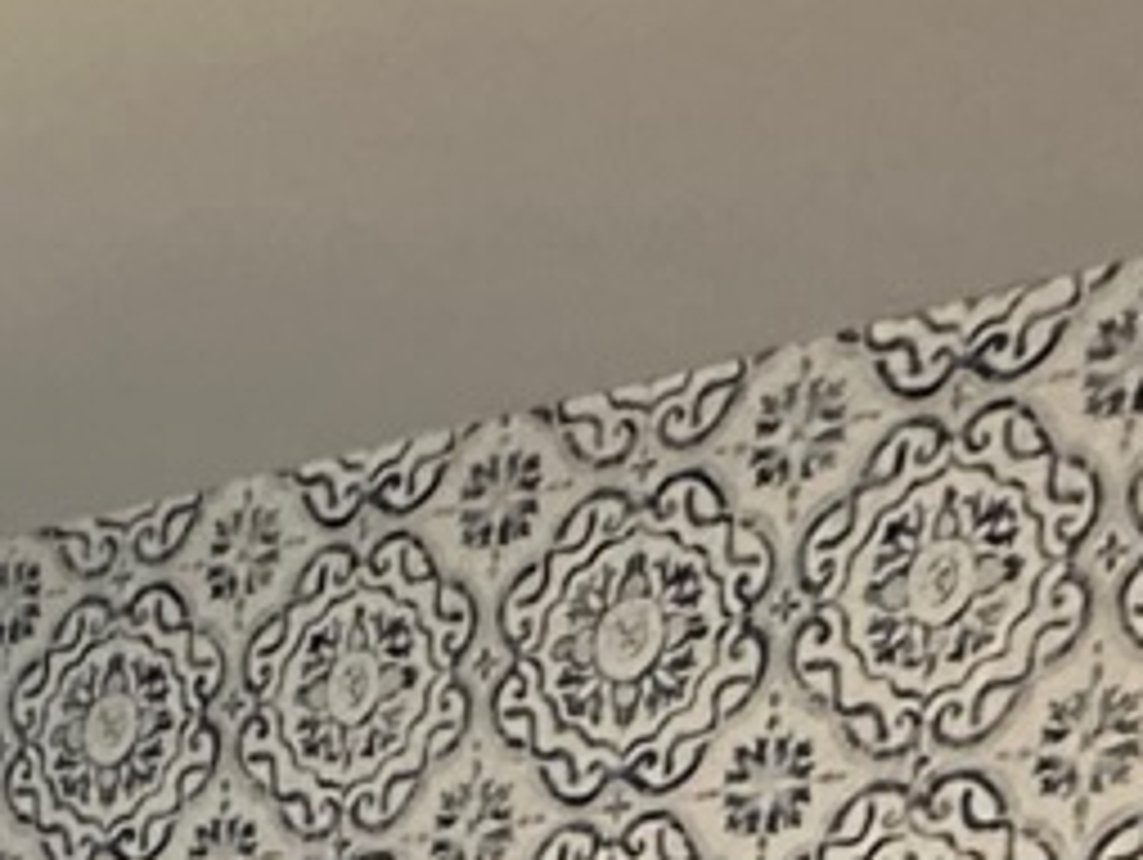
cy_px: 2098
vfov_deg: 11.1
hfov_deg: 15.7
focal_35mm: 111
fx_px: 3669
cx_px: -774
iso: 500
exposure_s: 1/60
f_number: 2.2
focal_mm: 2.22
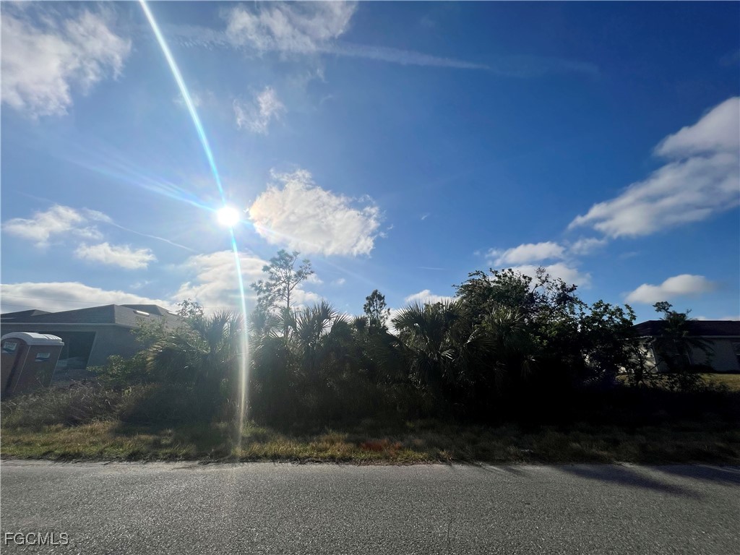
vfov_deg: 89.9
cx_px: 370
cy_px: 278
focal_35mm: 13
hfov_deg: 106.2
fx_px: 278
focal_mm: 1.57
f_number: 1.8
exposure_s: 1/7937
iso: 25
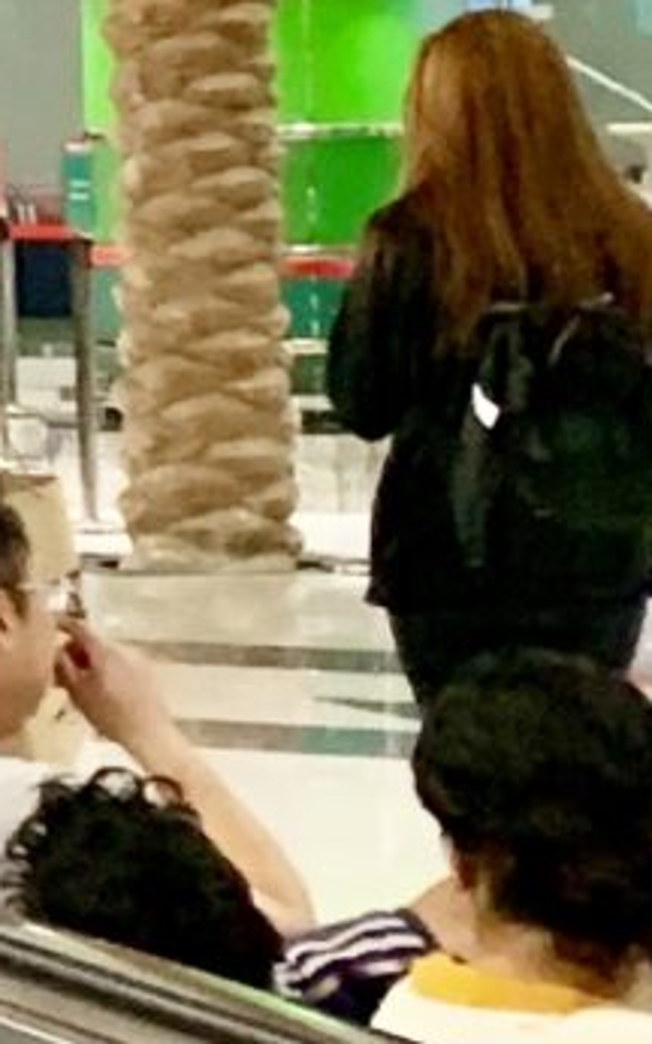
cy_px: -1024
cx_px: -2693
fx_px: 5805
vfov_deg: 9.6
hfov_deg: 5.1
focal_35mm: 204
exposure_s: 1/50
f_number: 1.8
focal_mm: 4.25
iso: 200
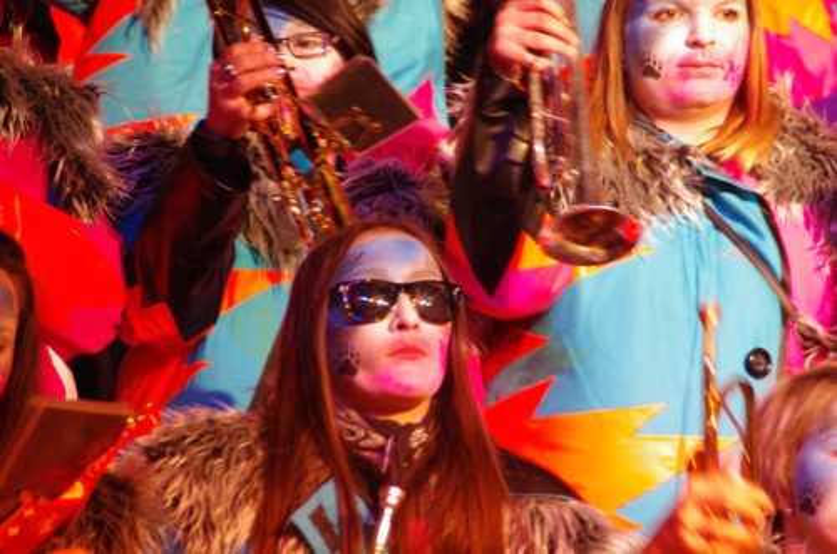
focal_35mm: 300
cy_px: 277
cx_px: 418
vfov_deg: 4.6
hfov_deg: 6.9
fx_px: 6959
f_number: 6.3
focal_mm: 200
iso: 3200
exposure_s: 1/80
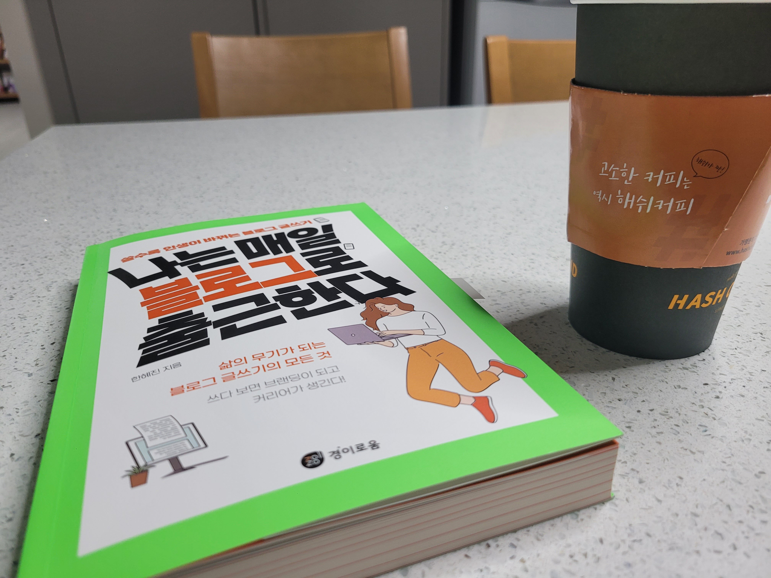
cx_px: 386
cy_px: 289
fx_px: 579
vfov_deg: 53.1
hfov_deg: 67.3
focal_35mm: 26
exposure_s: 1/120
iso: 125
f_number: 1.8
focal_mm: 5.4
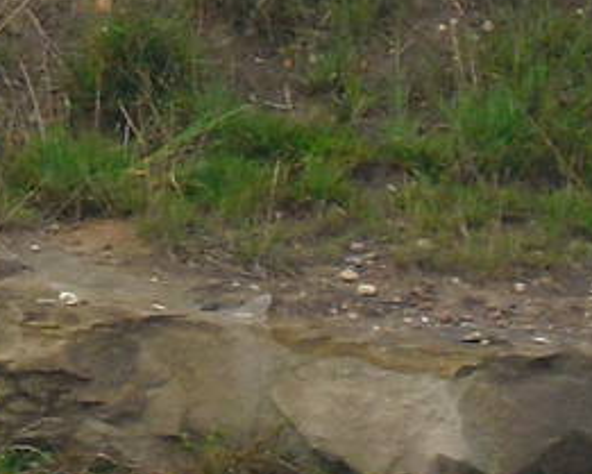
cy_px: -526
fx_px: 11218
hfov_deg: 3.0
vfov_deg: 2.4
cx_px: -685
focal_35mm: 640
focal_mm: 18.9
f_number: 5.6
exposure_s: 1/250
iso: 100
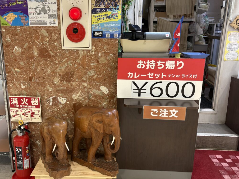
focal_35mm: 33
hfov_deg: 55.2
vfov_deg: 42.9
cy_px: 89
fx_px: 228
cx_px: 104
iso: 80
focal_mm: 5.96
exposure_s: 1/50
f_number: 1.6
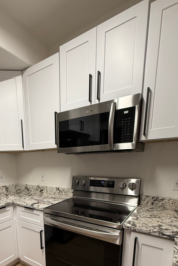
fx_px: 163
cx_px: 50
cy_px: 196
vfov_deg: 73.6
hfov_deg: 55.2
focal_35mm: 22
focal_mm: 2.22
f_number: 2.2
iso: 250
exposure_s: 1/60
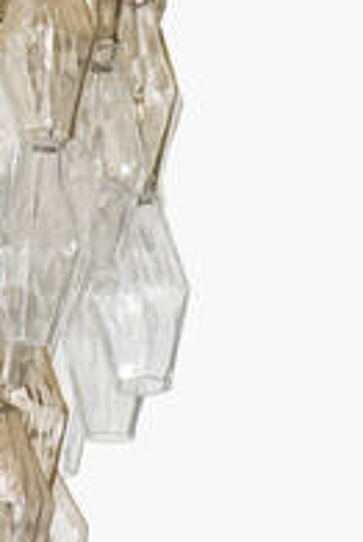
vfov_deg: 5.6
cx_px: -219
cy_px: 40
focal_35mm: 364
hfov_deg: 3.8
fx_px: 5495
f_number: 16
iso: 100
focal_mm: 66
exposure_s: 1/200
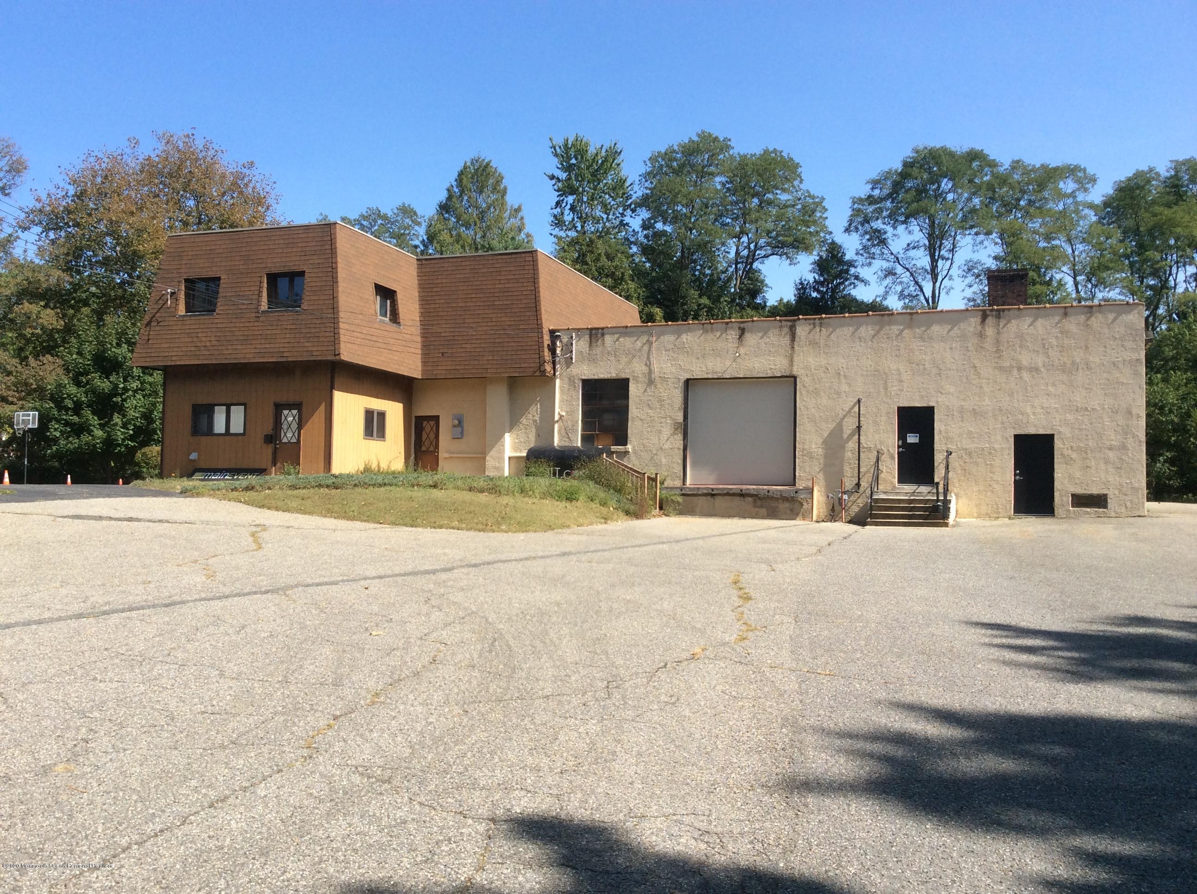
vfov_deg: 42.8
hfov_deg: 55.4
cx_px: 598
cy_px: 447
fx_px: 1139
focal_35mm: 33
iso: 32
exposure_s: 1/986
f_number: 2.4
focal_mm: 3.3
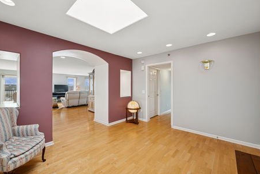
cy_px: 86
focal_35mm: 15
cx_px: 124
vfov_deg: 77.4
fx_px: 108
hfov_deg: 100.3
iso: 200
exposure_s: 1/25
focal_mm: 14
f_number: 9
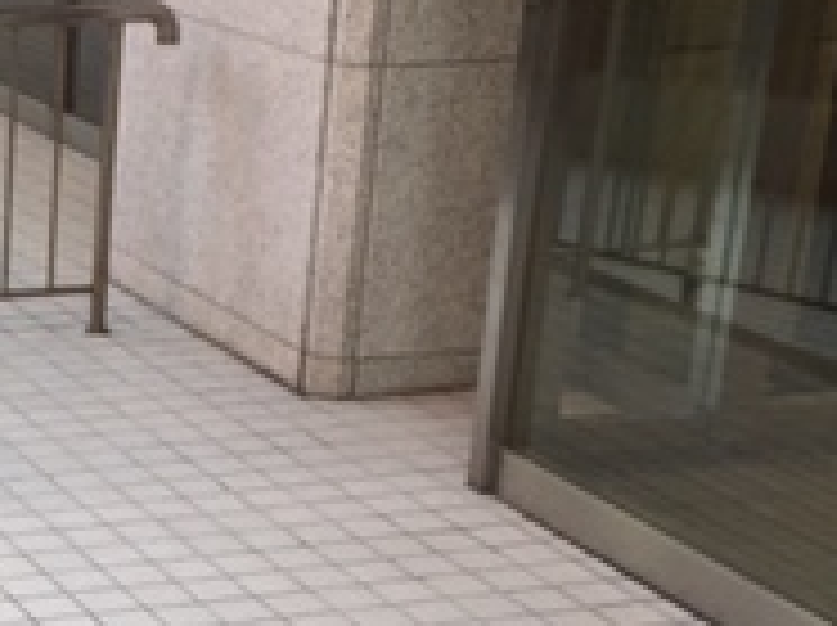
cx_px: -306
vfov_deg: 14.6
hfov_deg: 18.1
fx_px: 2415
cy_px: 554
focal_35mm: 100
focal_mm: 4.15
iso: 50
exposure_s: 1/120
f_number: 2.2
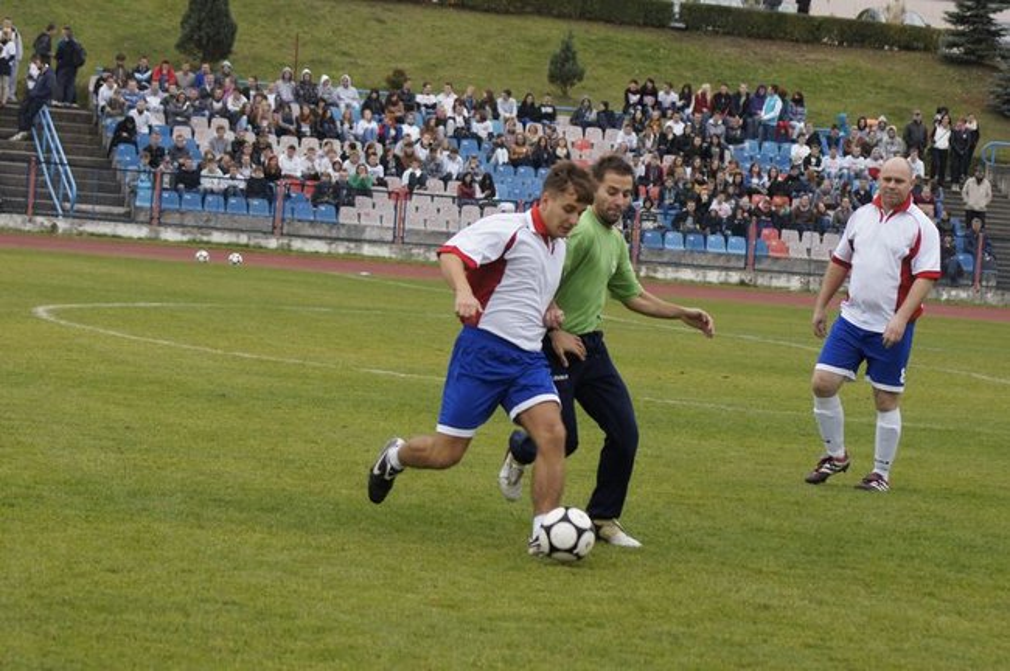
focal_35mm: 135
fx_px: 3784
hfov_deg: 15.2
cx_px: 505
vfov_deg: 10.1
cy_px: 336
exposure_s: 1/1250
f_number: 5.6
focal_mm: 90
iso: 1600
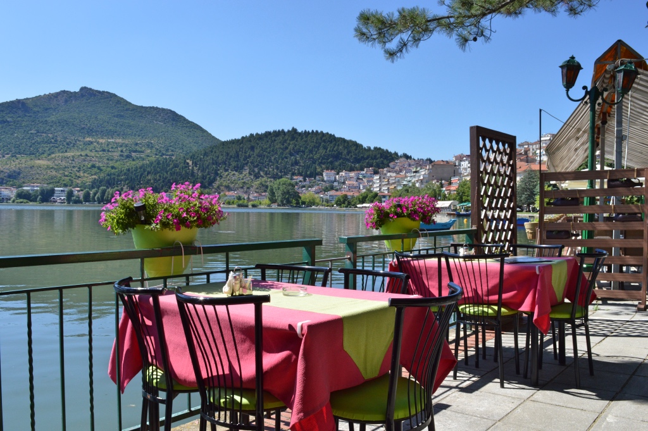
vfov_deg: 43.5
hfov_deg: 62.0
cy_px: 216
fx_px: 540
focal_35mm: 30
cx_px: 324
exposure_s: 1/200
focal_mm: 20
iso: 400
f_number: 18
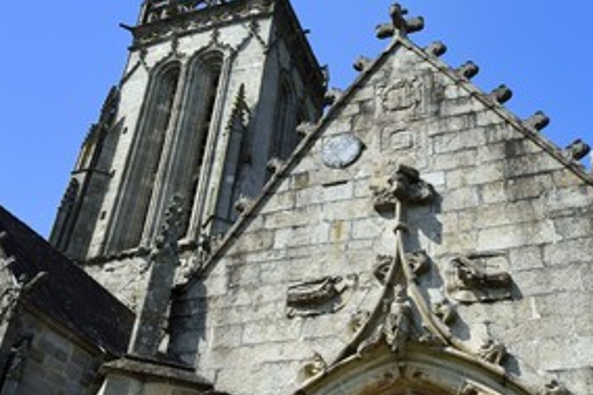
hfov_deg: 48.1
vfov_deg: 33.3
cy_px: 222
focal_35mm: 40
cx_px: 365
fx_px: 658
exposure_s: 1/250
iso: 200
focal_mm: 27
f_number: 11
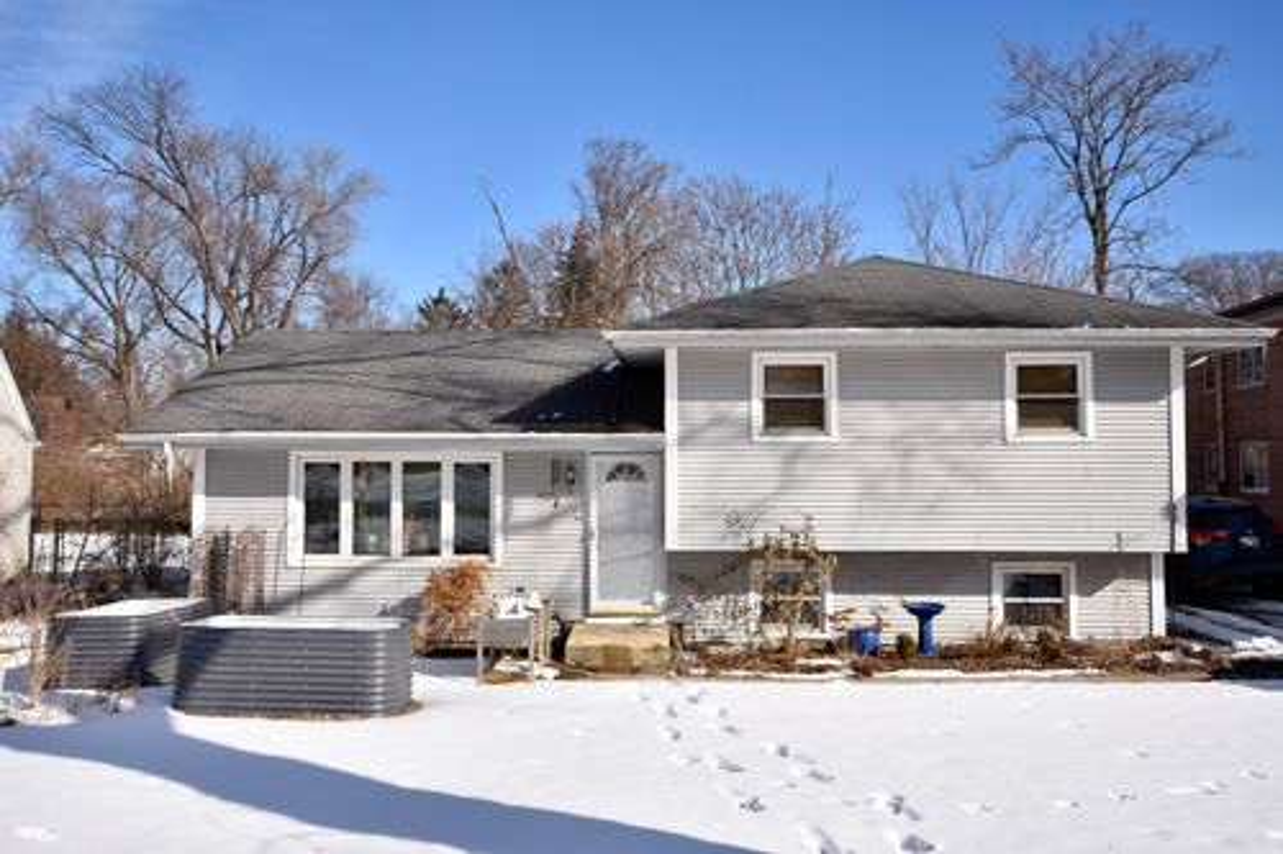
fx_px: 1069
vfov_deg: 43.6
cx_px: 642
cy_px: 427
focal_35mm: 30
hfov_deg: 61.9
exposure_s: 1/250
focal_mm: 20
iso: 100
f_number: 9
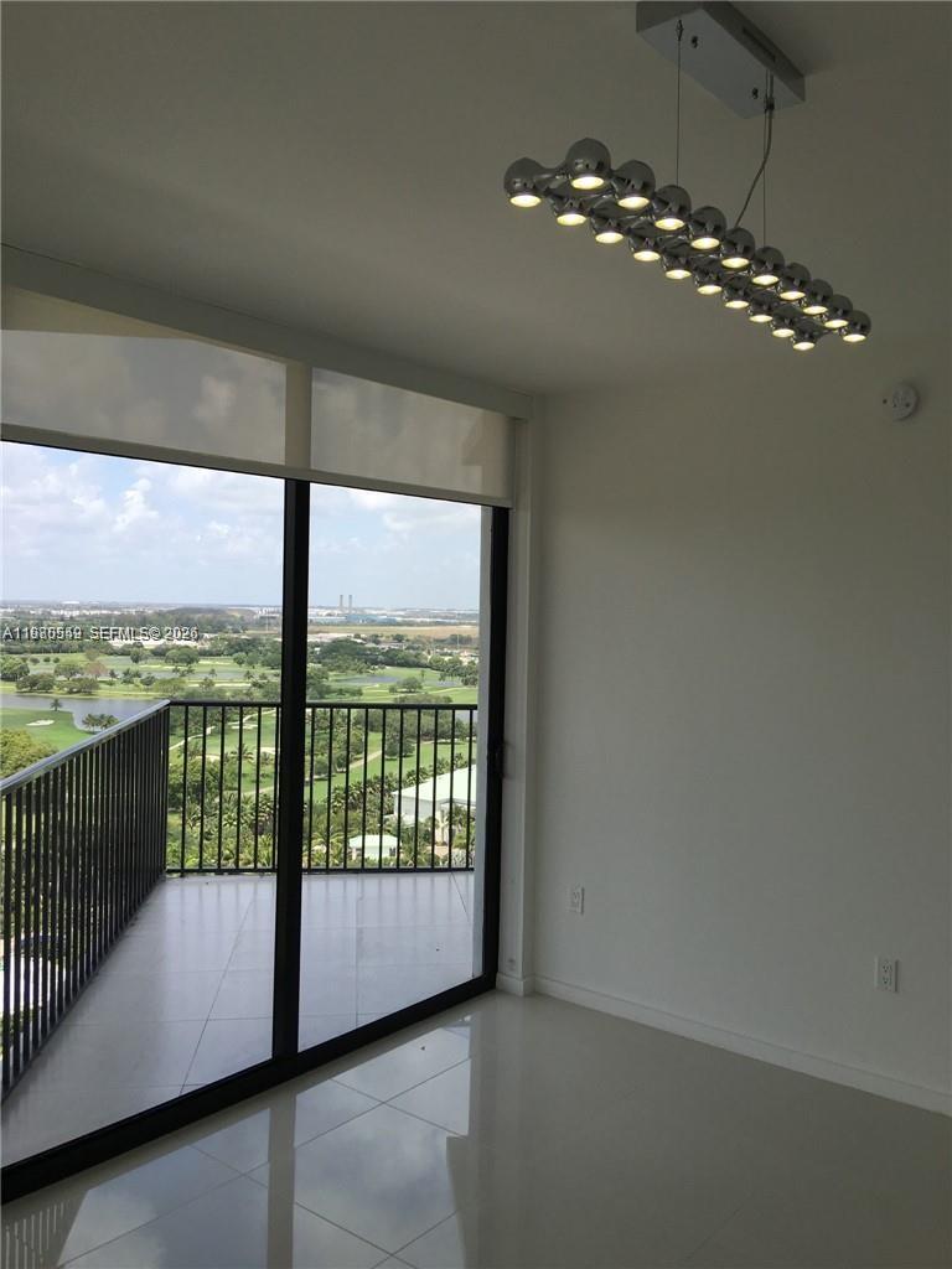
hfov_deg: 48.2
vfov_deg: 61.7
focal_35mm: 29
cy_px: 634
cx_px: 476
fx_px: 1063
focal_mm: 4.15
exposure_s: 1/615
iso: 25
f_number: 2.2
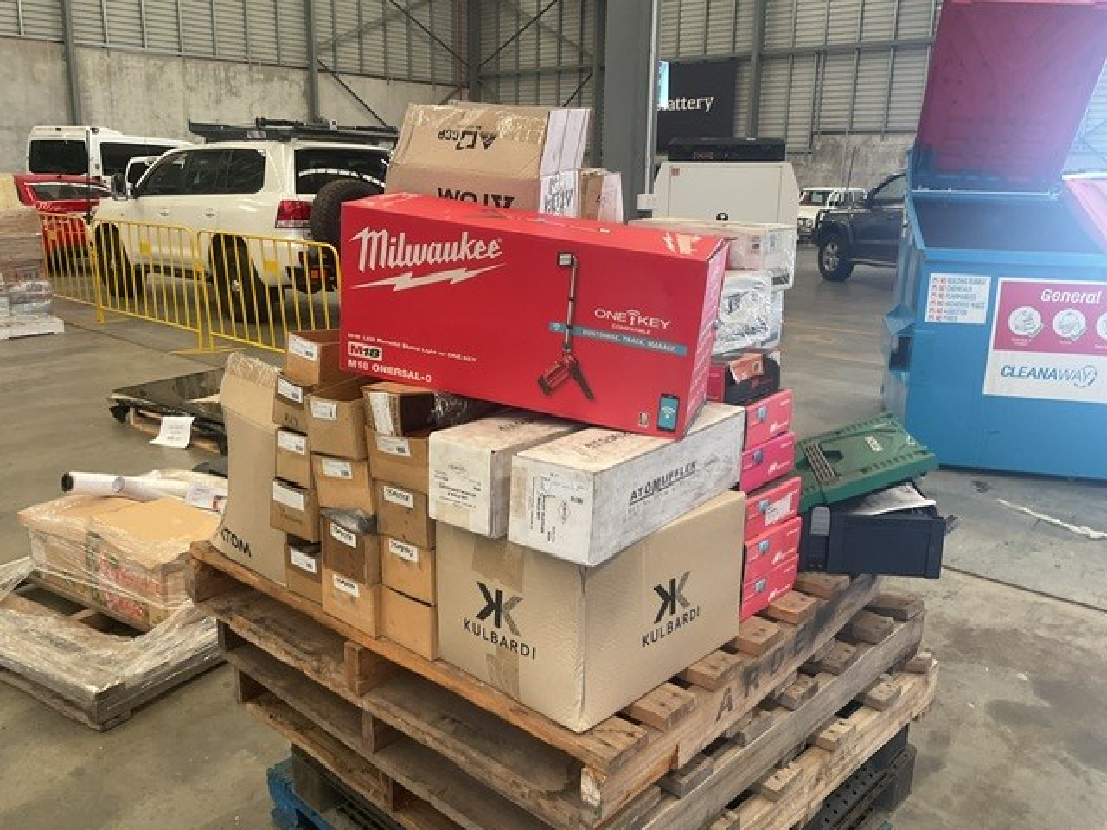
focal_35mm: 29
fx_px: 927
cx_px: 554
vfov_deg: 48.2
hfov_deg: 61.7
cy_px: 415
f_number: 1.8
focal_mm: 3
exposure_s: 1/50
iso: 40
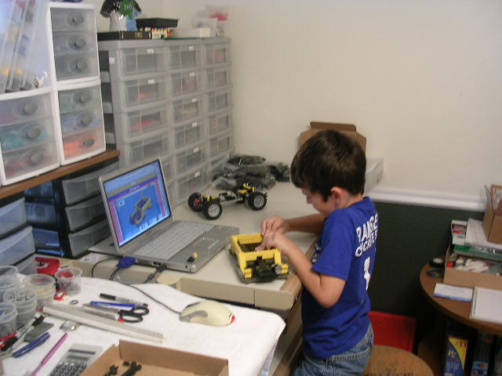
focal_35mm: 38
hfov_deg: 49.0
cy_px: 188
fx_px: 551
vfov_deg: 37.7
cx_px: 251
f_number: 2.8
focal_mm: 5.8
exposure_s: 1/6
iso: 62
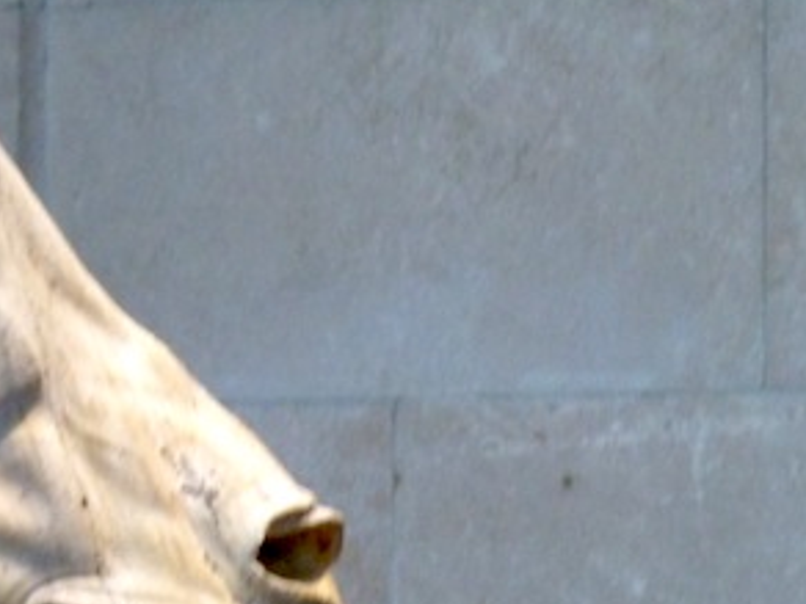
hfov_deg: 5.4
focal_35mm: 364
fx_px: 8475
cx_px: -243
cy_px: 480
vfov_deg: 4.1
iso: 400
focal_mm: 23.7
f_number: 5.8
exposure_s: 1/13
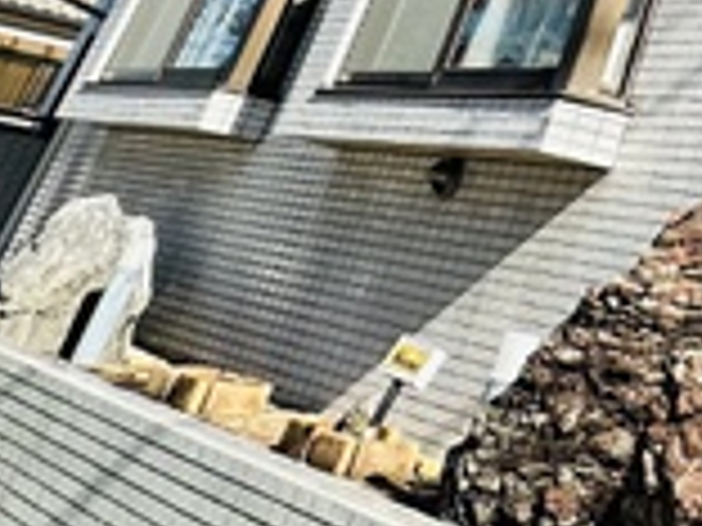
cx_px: 1084
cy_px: -425
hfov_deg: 23.7
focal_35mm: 63
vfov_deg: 18.3
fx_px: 1278
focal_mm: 2.22
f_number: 2.2
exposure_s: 1/739
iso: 40
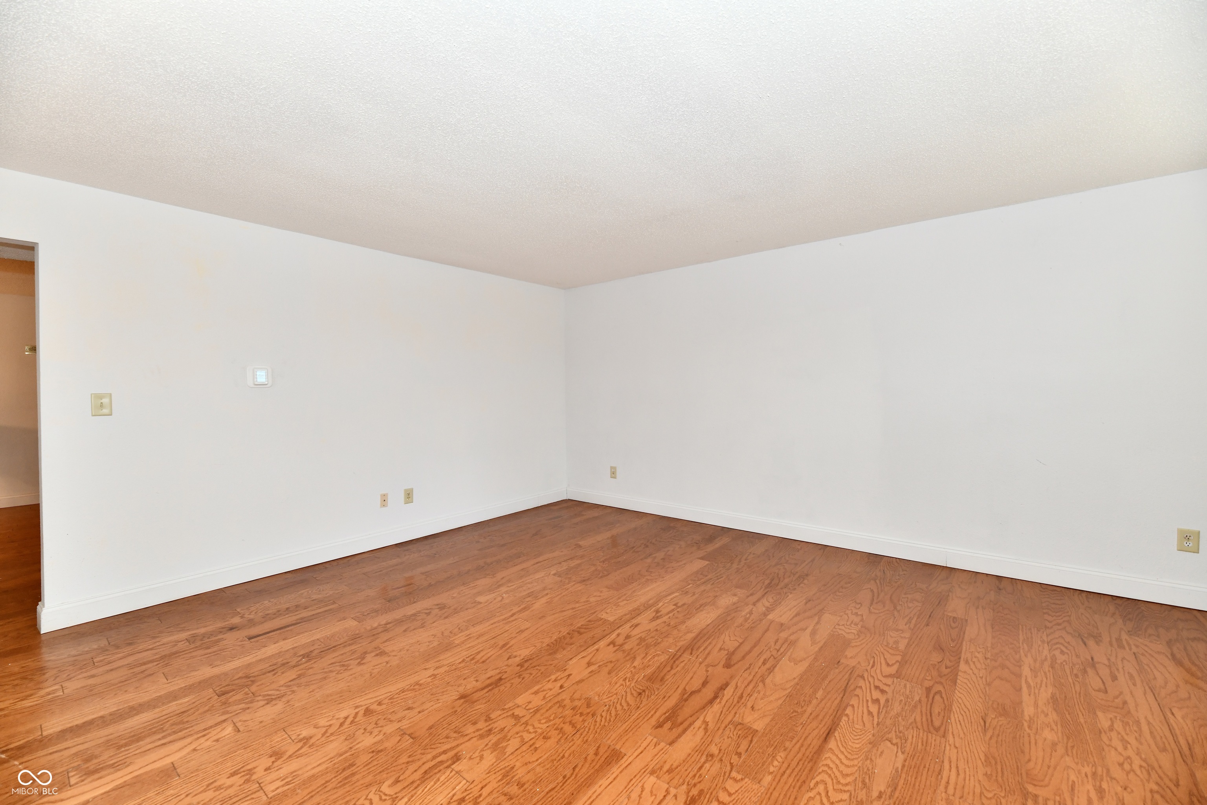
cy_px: 402
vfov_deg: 81.2
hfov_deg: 104.3
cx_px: 604
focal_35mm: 14
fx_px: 469
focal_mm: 14
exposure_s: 1/60
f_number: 6.3
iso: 640
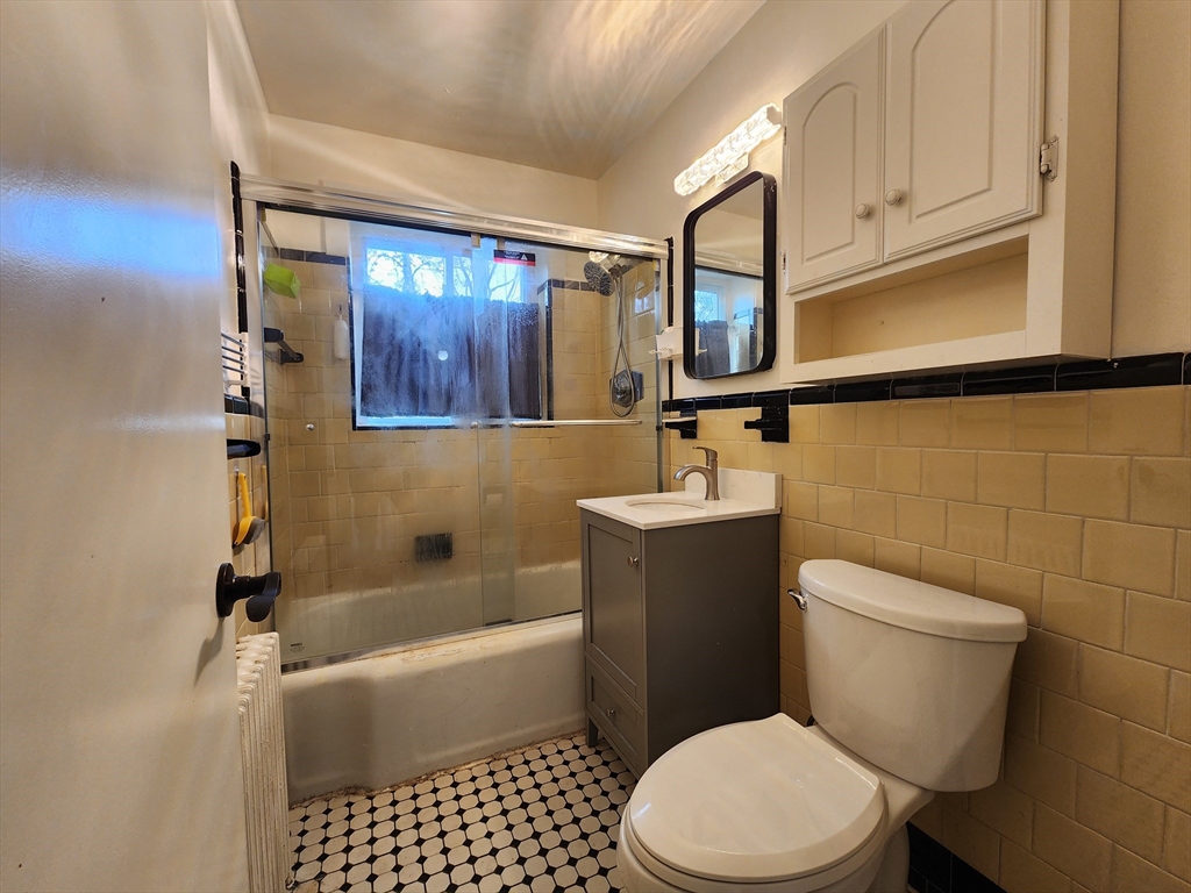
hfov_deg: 106.2
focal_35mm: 13
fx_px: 447
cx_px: 596
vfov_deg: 89.9
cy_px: 446
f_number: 2.2
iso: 125
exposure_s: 1/60
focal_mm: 2.2
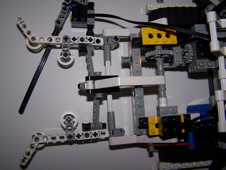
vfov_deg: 36.8
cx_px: 111
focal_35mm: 39
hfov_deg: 47.9
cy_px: 85
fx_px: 255
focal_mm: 6.3
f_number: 2.8
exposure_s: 1/60
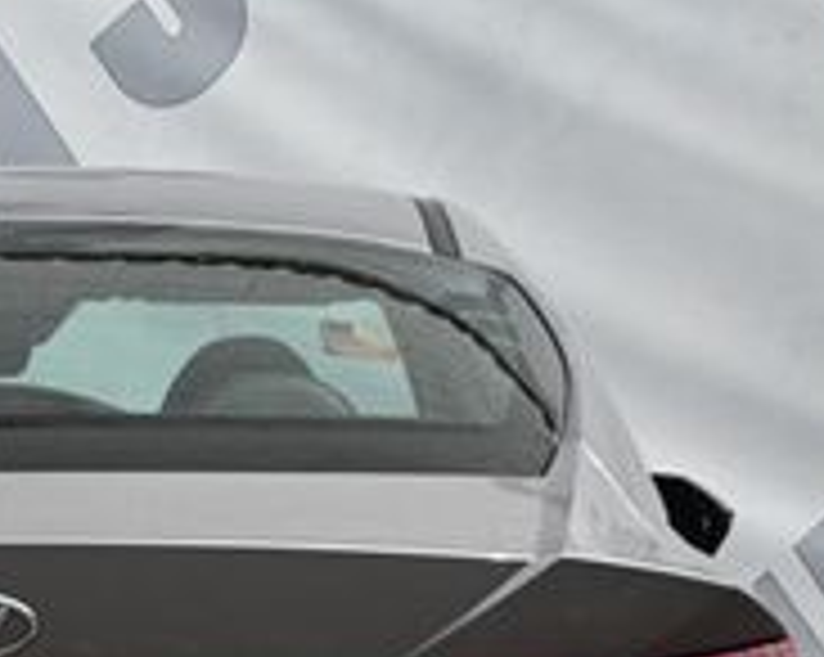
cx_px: -54
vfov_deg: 6.3
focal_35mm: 246
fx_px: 5993
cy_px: 729
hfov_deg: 7.8
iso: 100
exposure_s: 1/250
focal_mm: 50
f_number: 6.3
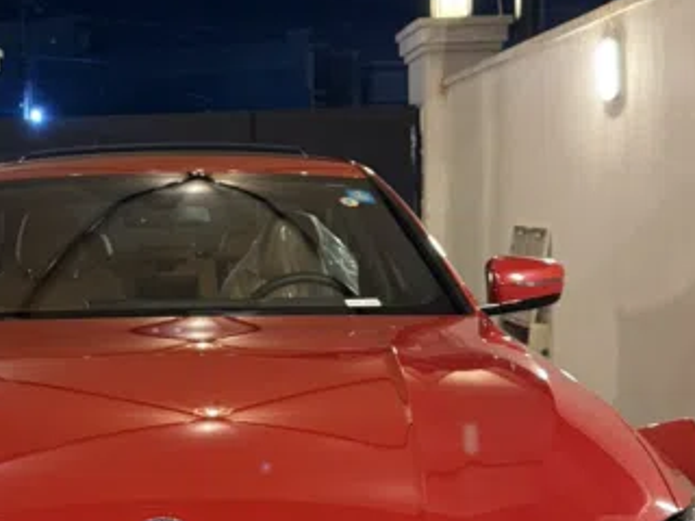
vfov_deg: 30.2
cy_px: 295
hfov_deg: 38.4
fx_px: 964
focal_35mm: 48
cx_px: 152
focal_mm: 6.76
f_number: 1.78
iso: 500
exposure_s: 1/50
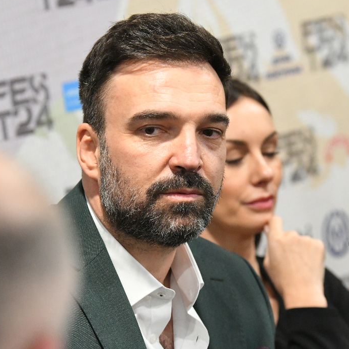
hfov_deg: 8.0
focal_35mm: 220
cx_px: 178
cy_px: 185
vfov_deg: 8.0
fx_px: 2509
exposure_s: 1/200
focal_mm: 110
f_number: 3.5
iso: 6400
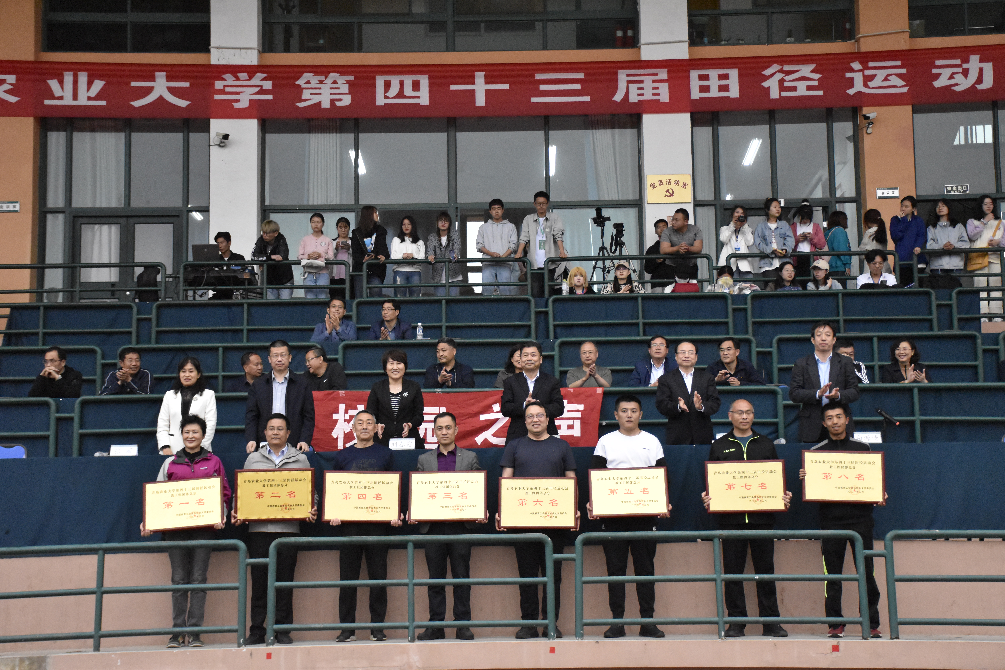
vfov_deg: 23.8
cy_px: 335
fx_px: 1591
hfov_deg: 35.1
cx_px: 502
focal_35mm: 57
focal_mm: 38
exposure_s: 1/1600
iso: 7200
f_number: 4.2
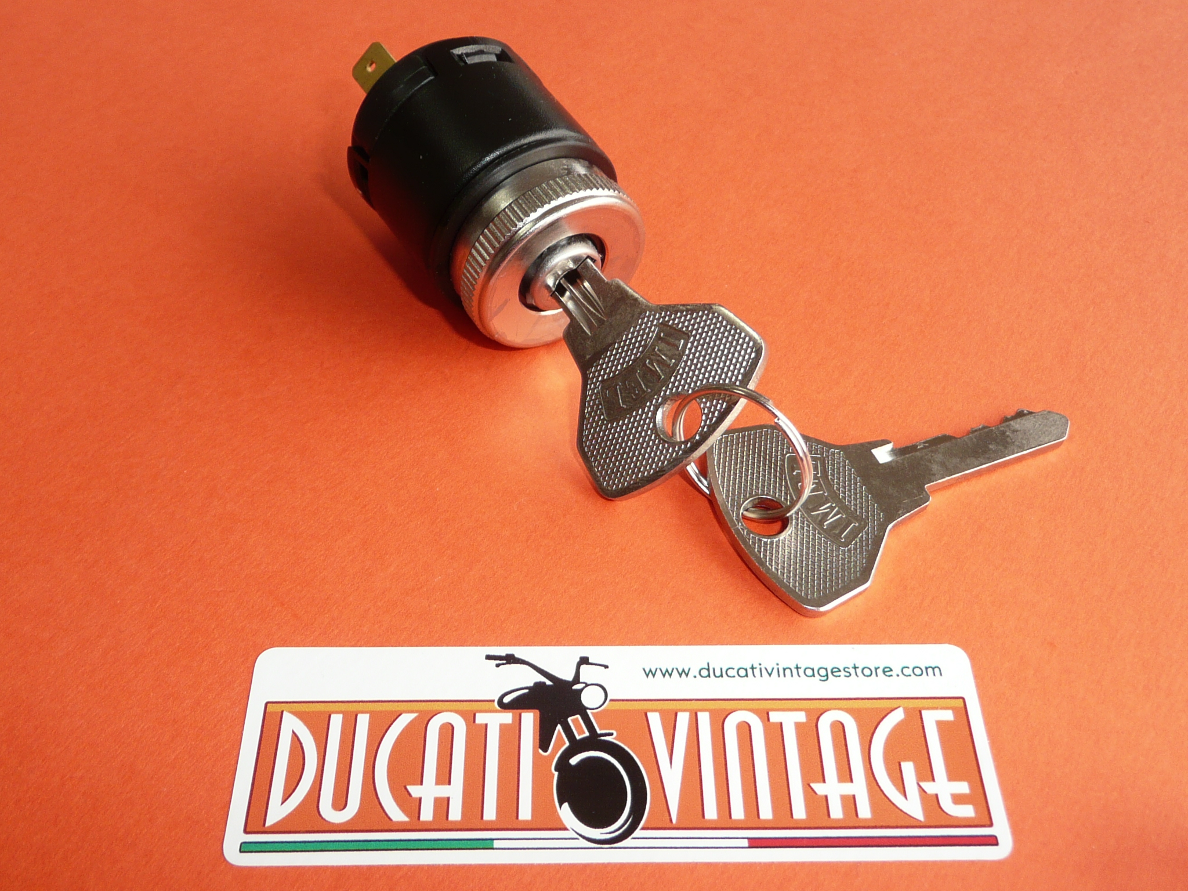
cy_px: 446
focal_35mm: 35
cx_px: 594
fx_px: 1201
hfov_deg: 52.6
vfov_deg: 40.7
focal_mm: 4.6
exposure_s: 1/40
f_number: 3.3
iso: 100
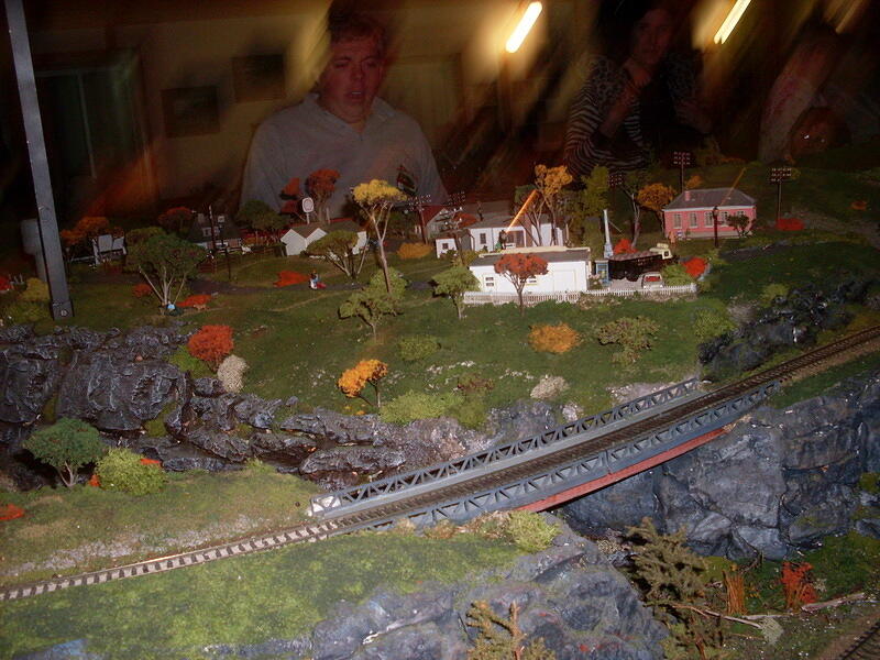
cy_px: 330
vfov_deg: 37.7
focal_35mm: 38
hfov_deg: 49.0
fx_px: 966
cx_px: 440
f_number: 2.8
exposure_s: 1/45
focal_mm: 6.3
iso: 100
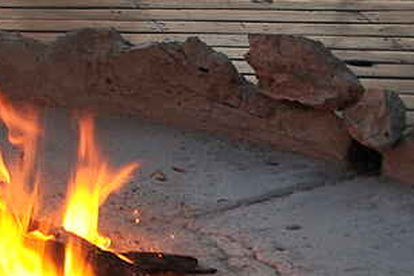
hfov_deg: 9.8
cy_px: -411
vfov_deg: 7.3
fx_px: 2013
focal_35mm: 175
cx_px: -700
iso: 250
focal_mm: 28
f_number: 9
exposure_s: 1/15
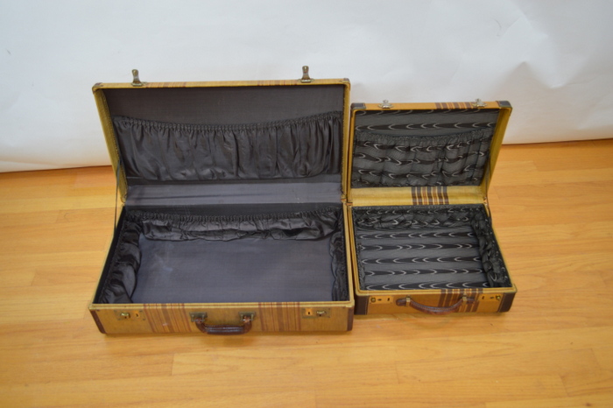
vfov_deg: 39.9
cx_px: 306
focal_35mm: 33
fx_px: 562
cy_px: 204
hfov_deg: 57.2
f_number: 3.8
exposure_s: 1/50
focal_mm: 22
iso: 400
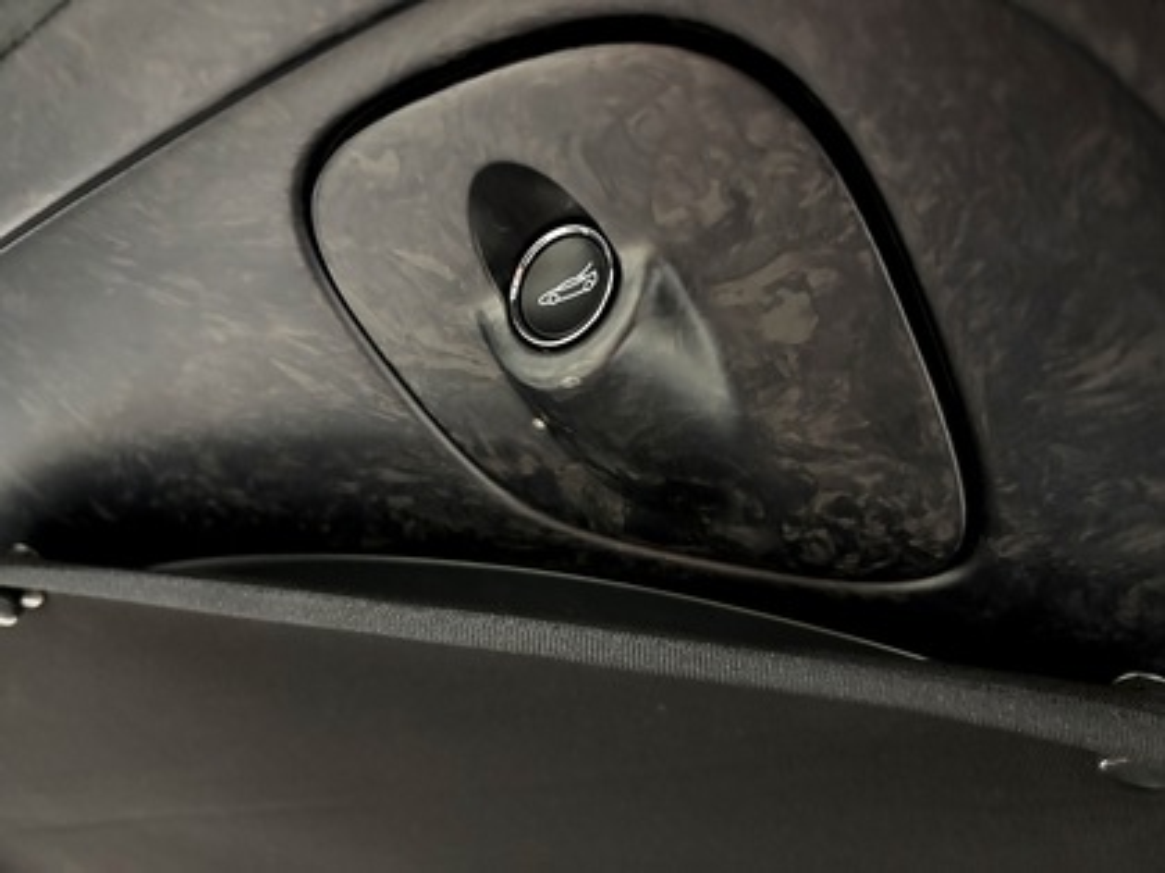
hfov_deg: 67.3
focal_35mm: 26
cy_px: 436
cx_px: 582
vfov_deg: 53.1
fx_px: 875
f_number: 1.6
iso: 800
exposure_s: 1/30
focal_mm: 5.96
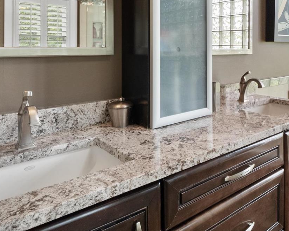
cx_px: 191
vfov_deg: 47.6
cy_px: 50
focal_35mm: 29
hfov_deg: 59.2
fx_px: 248
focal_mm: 8
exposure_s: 1/8
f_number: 8
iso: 400
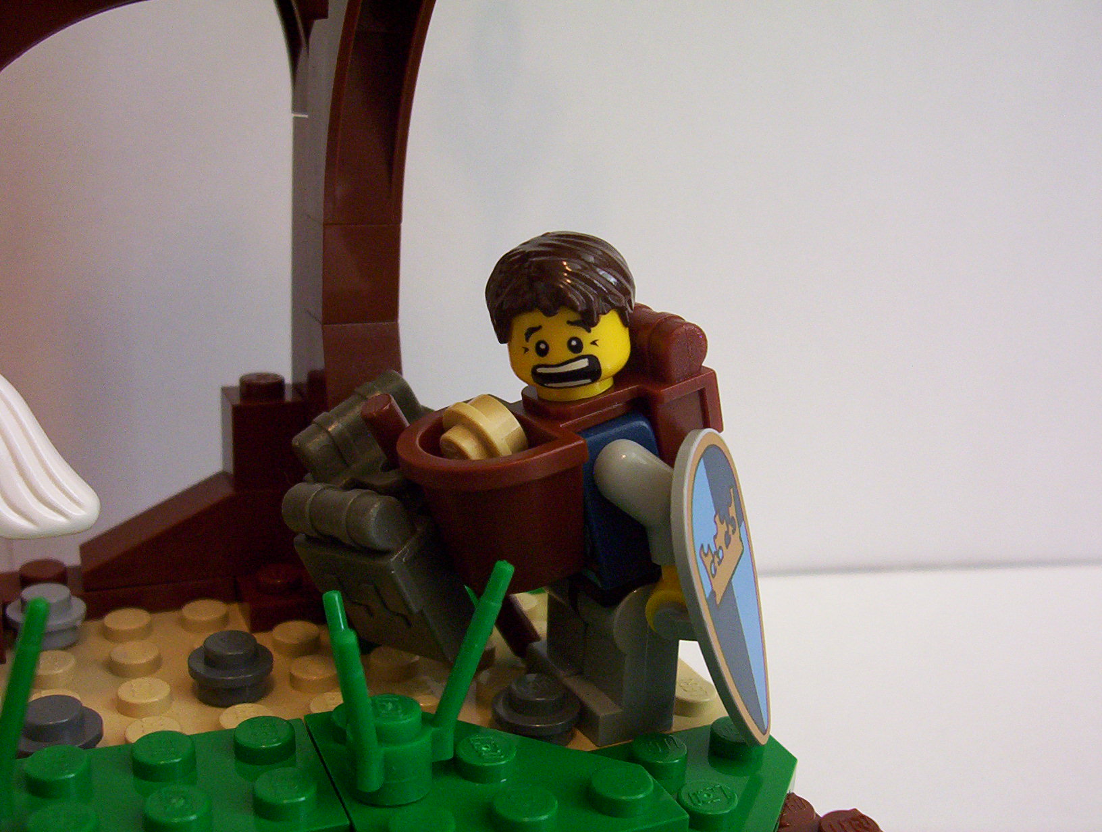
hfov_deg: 43.8
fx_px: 1372
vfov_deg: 33.7
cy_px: 416
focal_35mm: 43
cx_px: 551
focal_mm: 5.77
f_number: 2.73
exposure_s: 1/20.9
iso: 200
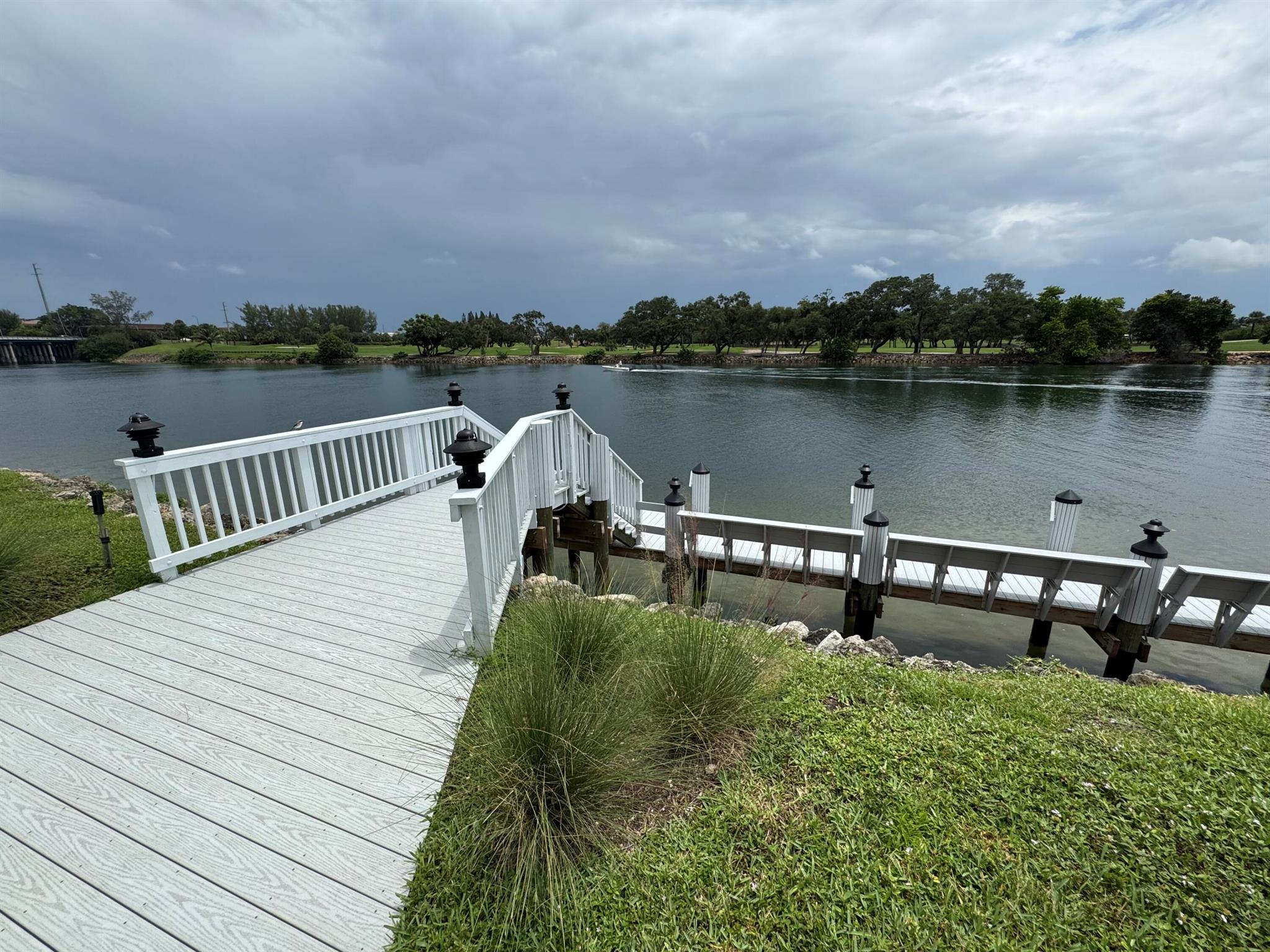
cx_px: 635
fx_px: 514
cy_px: 476
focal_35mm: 14
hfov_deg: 102.1
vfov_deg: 85.7
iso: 50
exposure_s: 1/2273
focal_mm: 2.22
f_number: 2.2
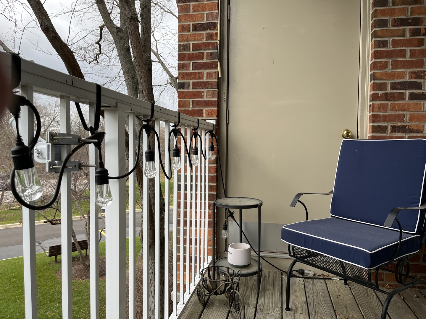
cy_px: 160
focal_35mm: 26
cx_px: 213
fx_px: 320
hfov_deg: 67.3
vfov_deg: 53.1
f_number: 1.6
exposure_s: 1/138
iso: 32
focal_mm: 5.1
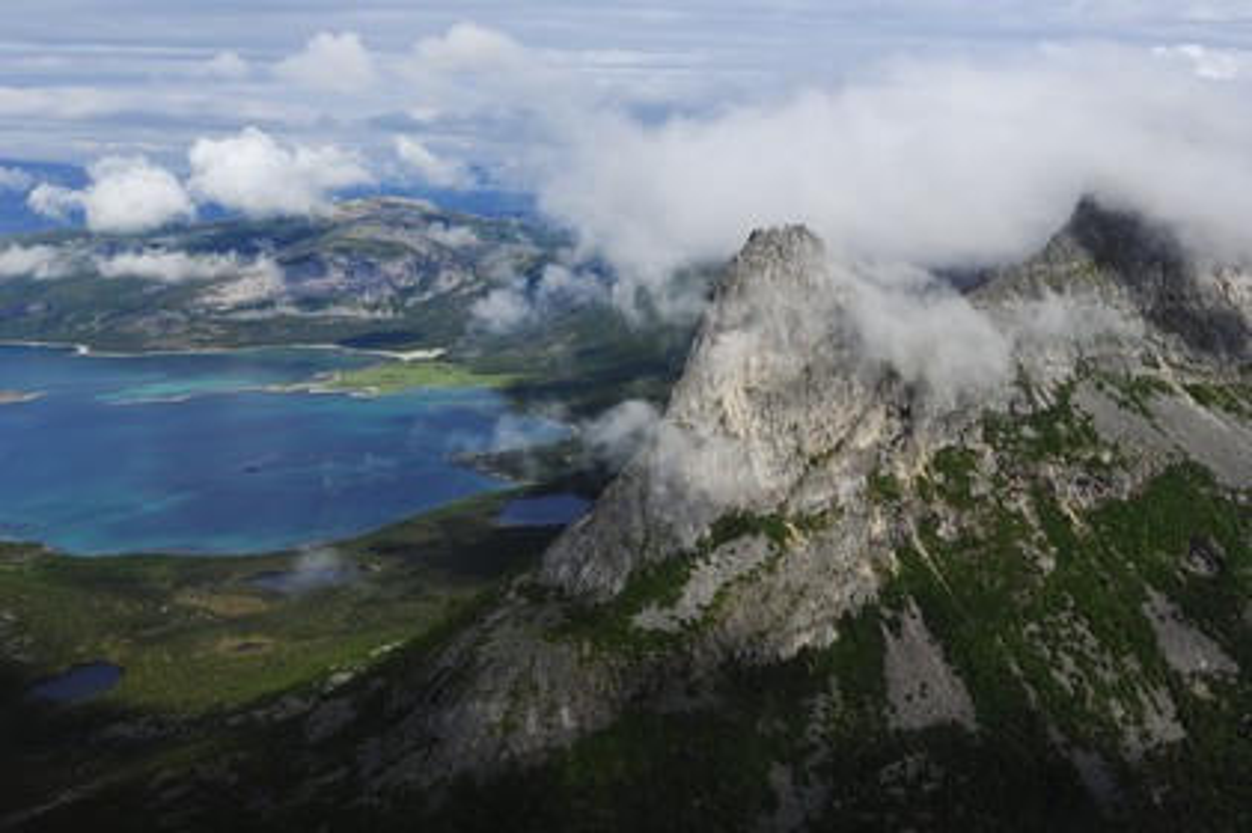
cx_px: 626
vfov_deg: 31.8
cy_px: 416
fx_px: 1459
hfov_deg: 46.4
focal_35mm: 42
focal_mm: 28
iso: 100
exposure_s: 1/2000
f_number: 4
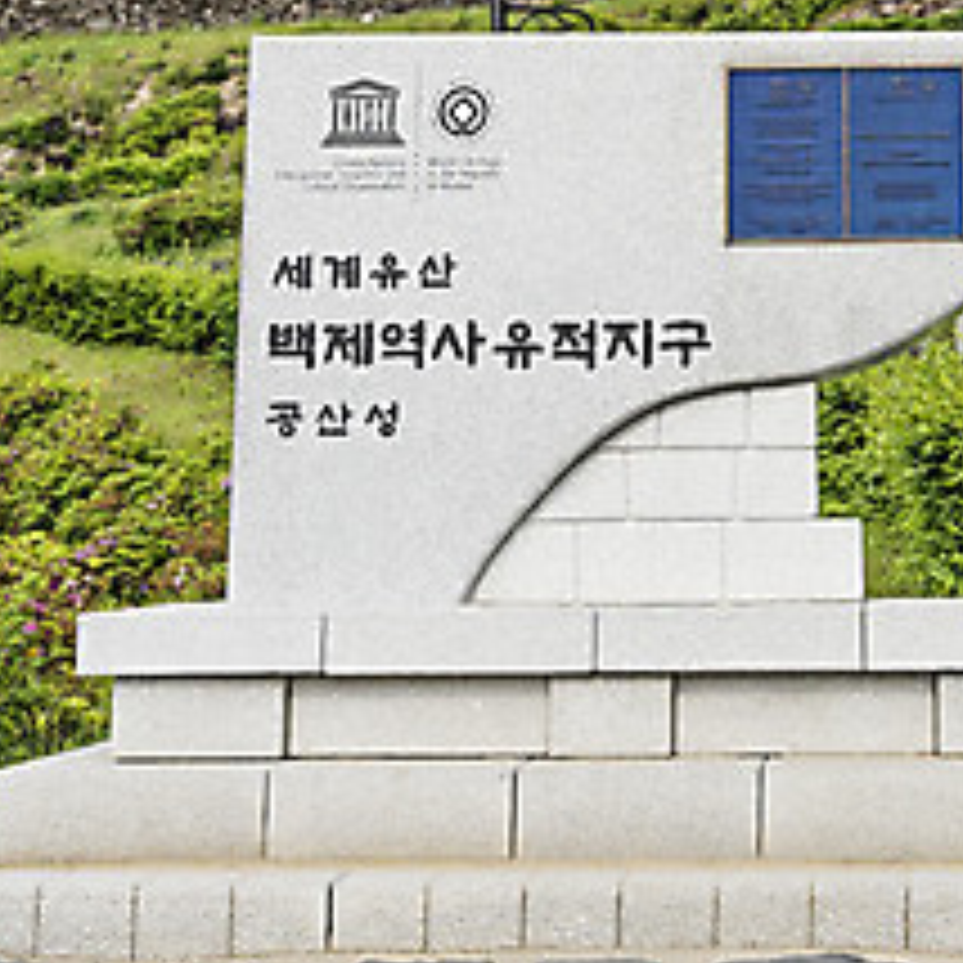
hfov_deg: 22.1
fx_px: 2392
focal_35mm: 76
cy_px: 126
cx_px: 893
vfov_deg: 22.3
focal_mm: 32
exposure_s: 1/640
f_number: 5.6
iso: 100
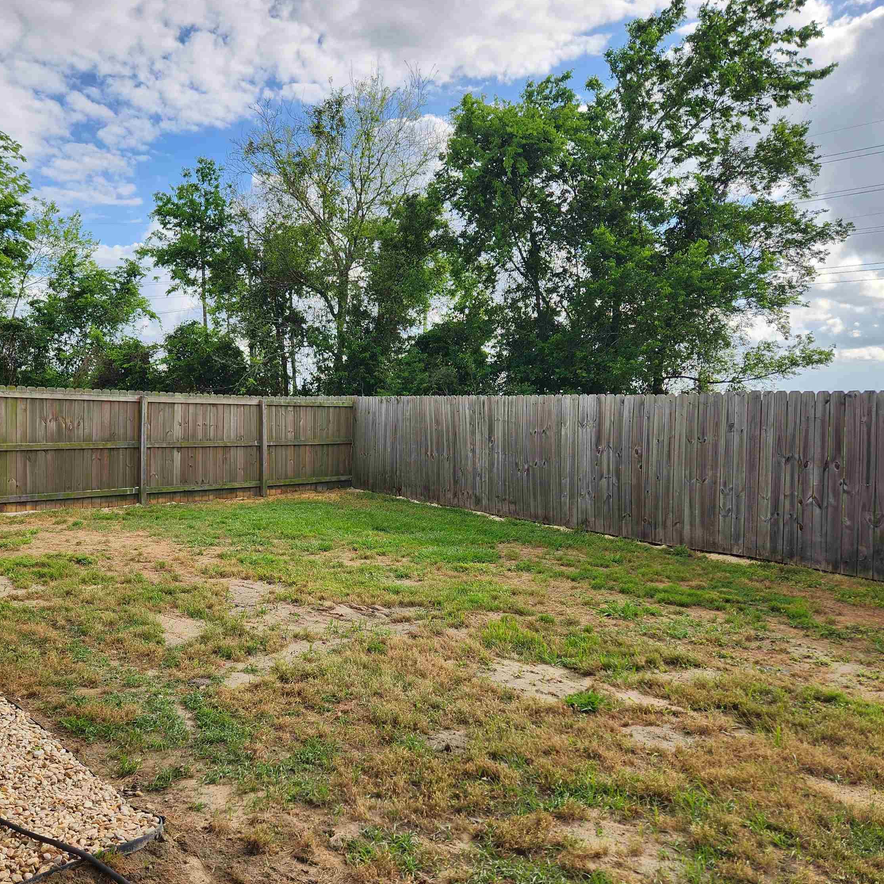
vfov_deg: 57.3
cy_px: 454
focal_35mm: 28
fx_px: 809
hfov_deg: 56.7
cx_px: 339
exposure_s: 1/1002
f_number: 1.8
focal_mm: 5.4
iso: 20
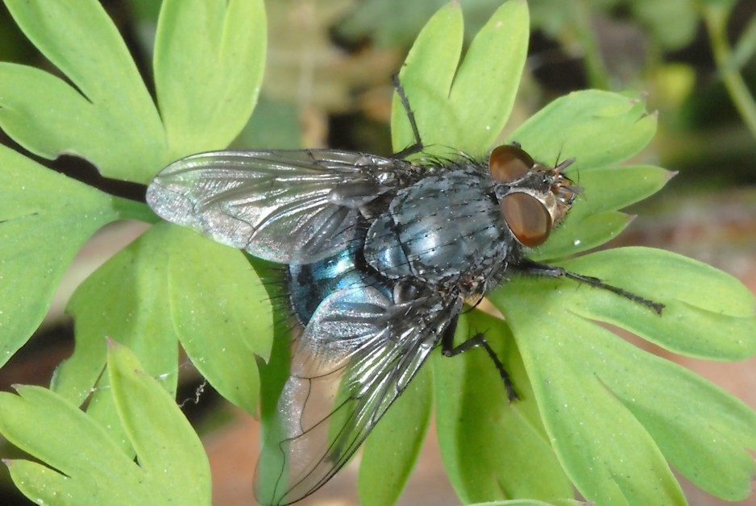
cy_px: 253
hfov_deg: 13.0
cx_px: 378
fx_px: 3312
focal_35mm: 158
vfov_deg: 8.7
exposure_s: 1/250
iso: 800
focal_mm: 105
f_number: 22
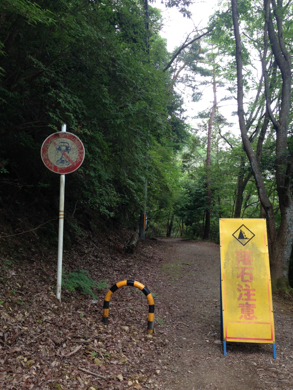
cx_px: 146
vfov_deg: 55.4
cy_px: 195
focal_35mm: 33
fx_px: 372
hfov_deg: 42.9
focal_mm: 4.12
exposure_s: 1/120
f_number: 2.4
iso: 80
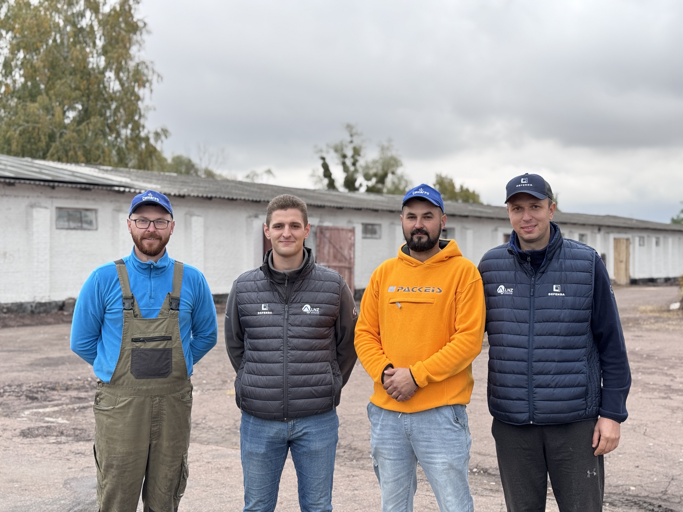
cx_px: 342
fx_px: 947
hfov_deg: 39.7
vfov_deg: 30.3
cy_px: 256
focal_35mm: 48
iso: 64
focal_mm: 6.76
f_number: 1.78
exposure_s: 1/253
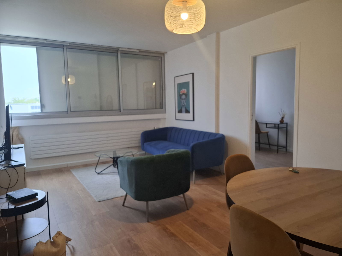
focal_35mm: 23
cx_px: 171
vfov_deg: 58.9
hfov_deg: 73.9
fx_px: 227
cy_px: 128
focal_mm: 5.54
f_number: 1.8
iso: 200
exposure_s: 1/100
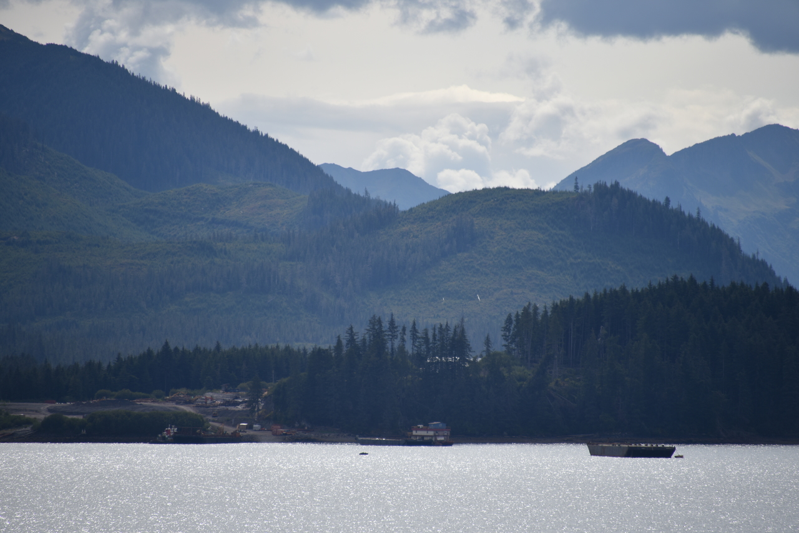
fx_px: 6659
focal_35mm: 300
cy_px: 266
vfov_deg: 4.6
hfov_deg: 6.9
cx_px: 400
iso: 100
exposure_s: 1/640
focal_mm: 300
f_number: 5.6
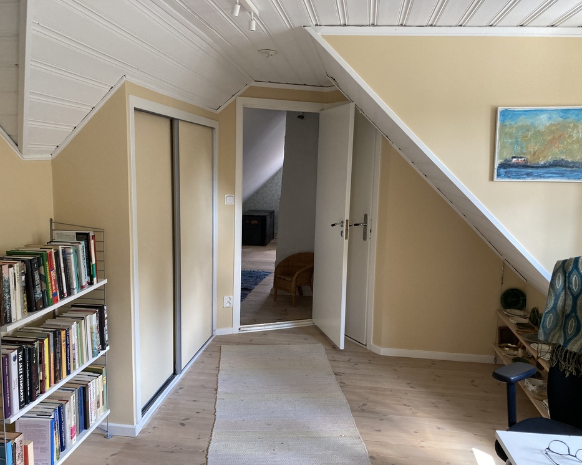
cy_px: 237
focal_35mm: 30
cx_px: 293
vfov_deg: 48.5
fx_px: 517
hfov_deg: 58.8
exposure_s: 1/60
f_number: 1.8
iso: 125
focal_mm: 3.99
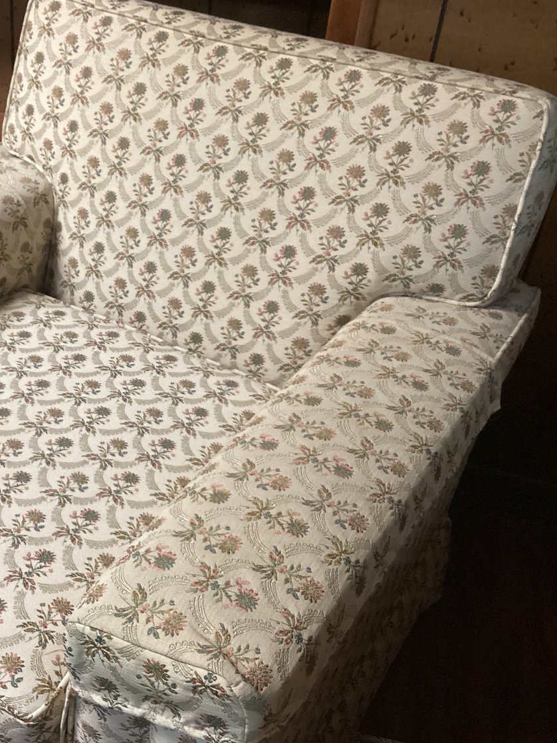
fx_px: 901
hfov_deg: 33.4
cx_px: 115
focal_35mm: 42
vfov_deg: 44.8
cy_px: 373
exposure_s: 1/40
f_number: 2.4
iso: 320
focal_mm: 3.3
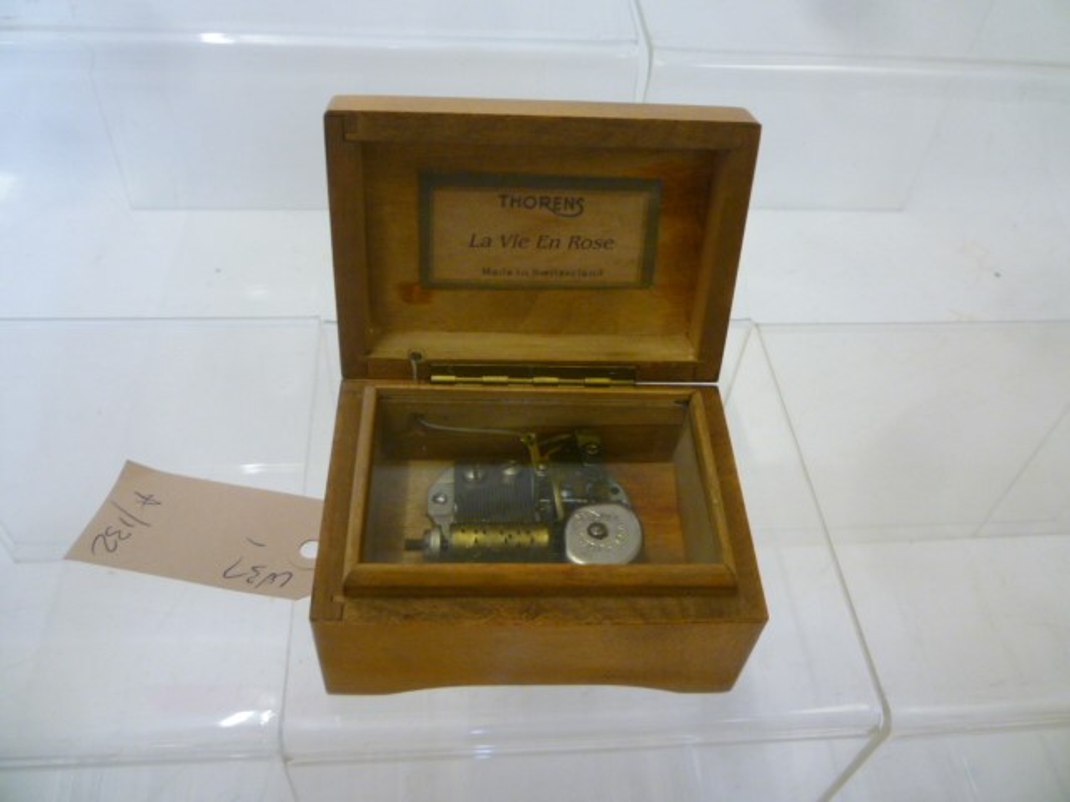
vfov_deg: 48.2
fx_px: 896
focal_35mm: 29
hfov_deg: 61.7
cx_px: 535
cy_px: 401
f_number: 3.3
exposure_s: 1/30
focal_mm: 5.2
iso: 250
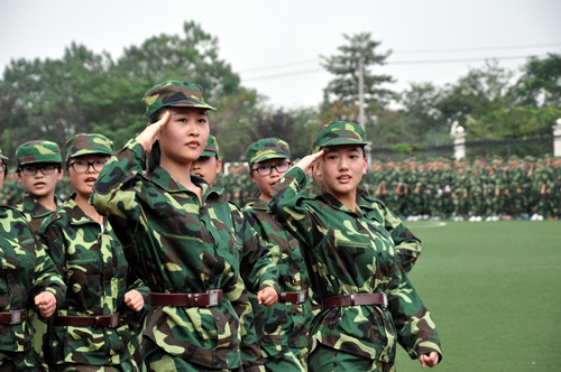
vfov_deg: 8.7
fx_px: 2451
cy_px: 186
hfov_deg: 13.1
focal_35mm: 158
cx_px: 280
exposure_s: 1/800
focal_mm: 105
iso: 800
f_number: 7.1
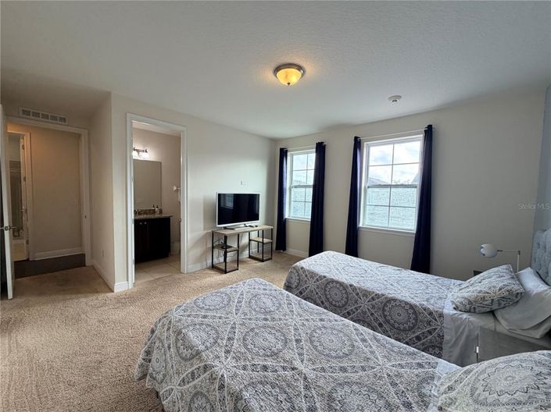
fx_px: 223
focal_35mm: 14
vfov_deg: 85.6
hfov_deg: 102.1
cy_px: 206
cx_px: 276
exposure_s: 1/120
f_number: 2.2
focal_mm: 2.22
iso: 80
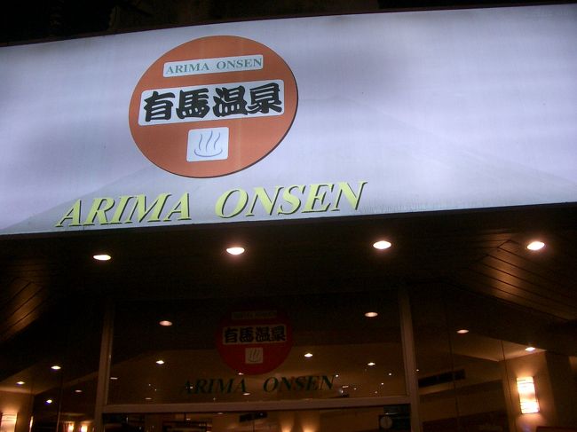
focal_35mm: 35
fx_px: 583
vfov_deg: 40.7
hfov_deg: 52.6
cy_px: 216
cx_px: 288
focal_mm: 5.8
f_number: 2.6
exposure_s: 1/80
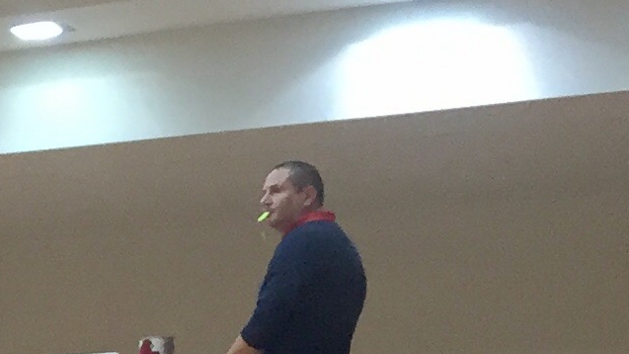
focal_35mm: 162
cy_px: 724
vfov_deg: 7.2
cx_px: -784
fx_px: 2701
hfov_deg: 11.4
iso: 40
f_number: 2.2
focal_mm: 4.15
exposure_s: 1/33
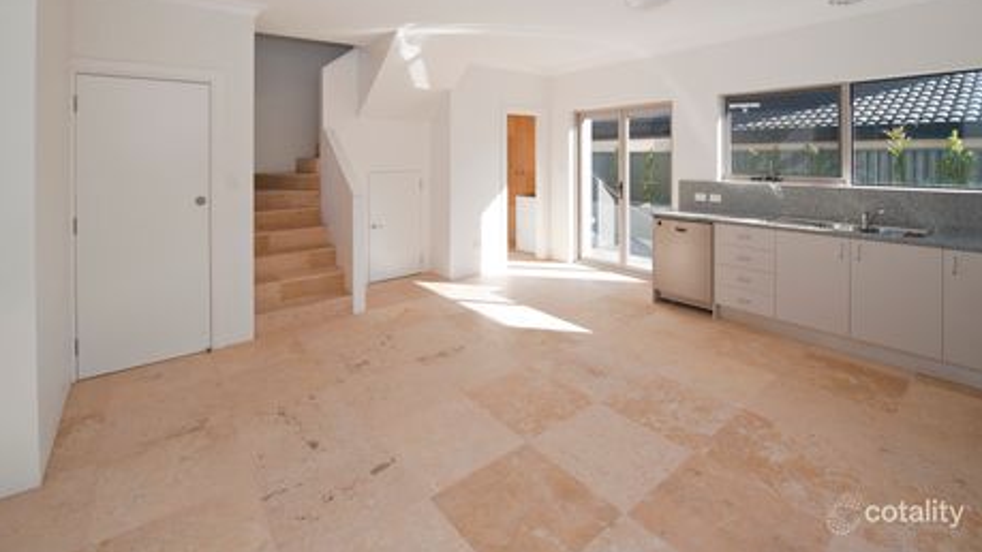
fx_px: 391
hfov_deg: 103.0
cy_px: 221
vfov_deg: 69.8
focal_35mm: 15
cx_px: 496
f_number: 10
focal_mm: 14
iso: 400
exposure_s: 1/100
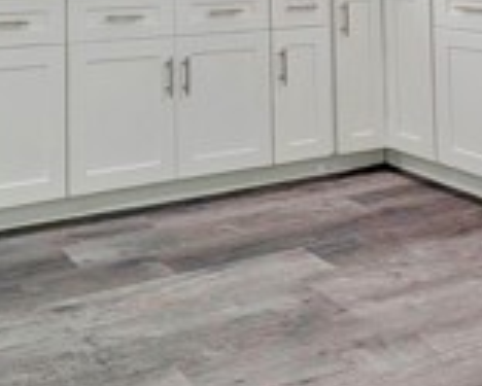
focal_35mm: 48
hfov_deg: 37.6
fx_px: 685
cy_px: -85
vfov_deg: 27.4
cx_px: 111
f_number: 1.95
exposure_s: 1/125
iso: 45
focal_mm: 2.23
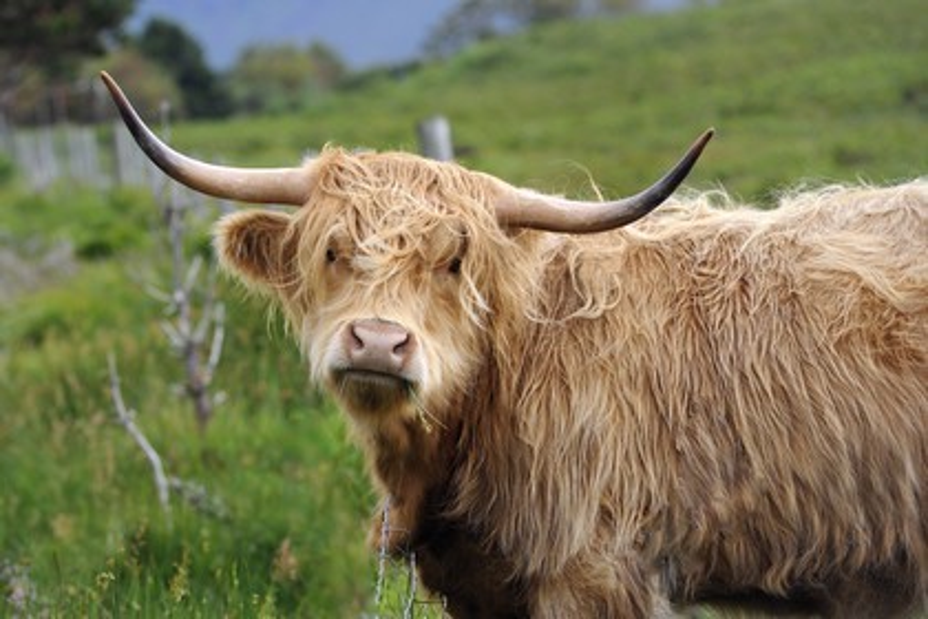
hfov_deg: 10.3
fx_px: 5155
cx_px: 464
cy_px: 310
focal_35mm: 200
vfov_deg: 6.9
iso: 800
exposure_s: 1/400
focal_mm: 200
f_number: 5.6
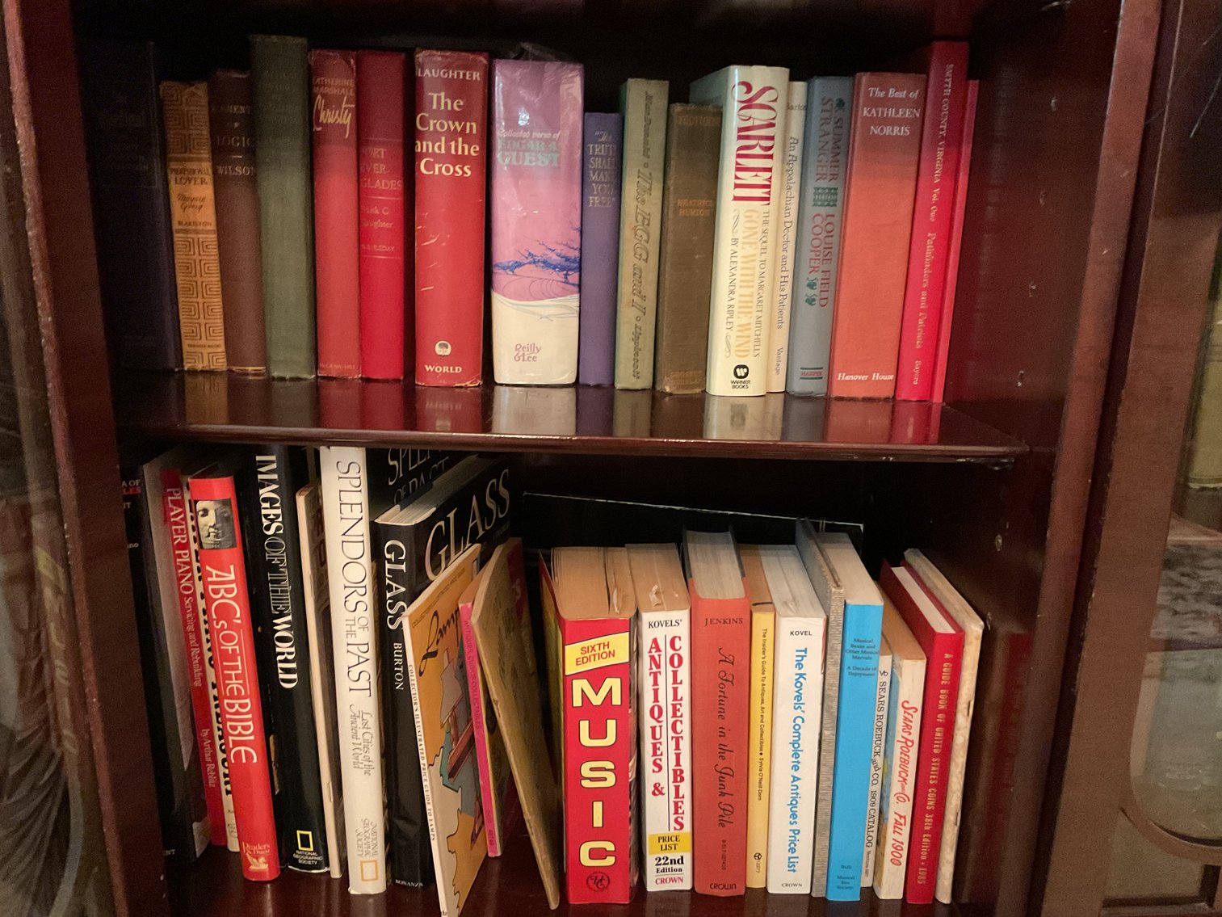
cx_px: 611
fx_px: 1024
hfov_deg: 61.7
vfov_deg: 48.2
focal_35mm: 29
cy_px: 458
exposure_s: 1/30
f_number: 1.8
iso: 500
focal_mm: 3
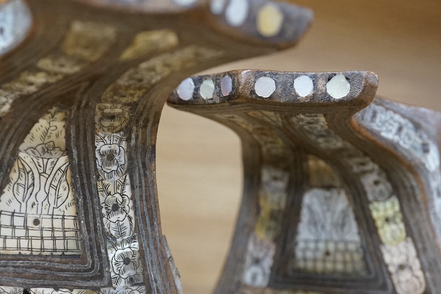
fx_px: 869
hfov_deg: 28.2
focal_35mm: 71
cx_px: 141
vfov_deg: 19.1
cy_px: 214
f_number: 8
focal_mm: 30
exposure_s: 1/80
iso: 2500
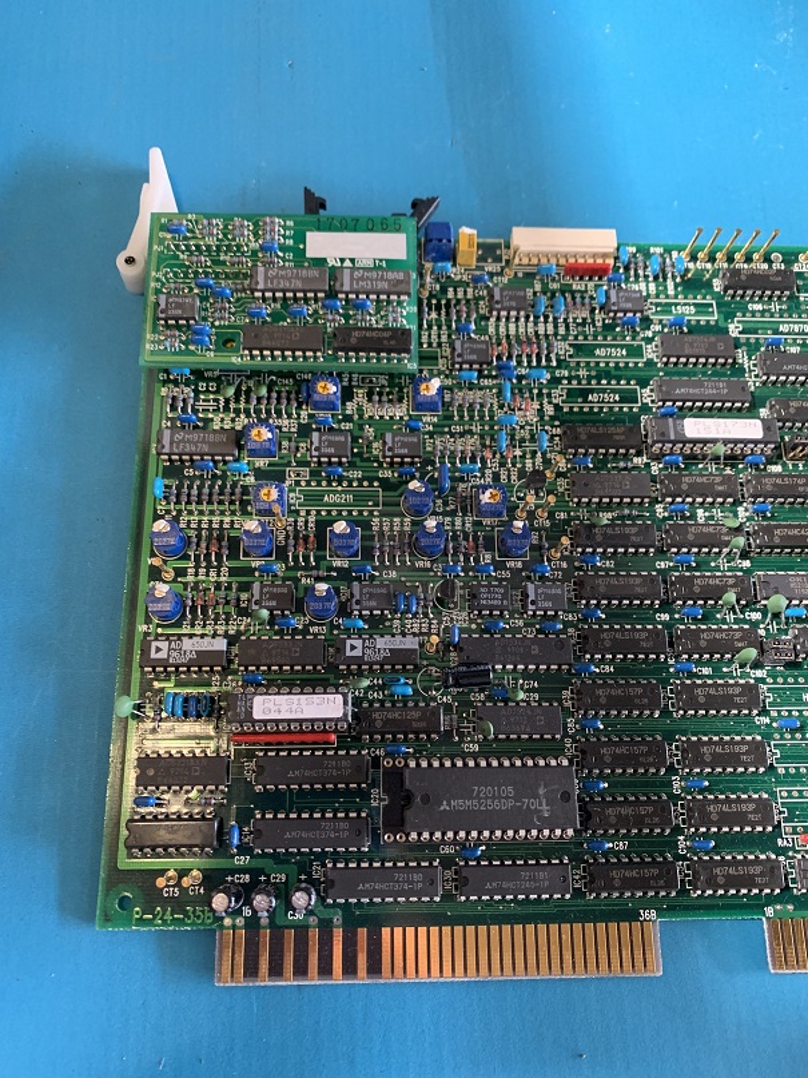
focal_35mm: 26
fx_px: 809
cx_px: 404
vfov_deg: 67.3
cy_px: 539
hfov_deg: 53.1
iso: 400
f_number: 1.8
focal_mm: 4.25
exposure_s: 1/60
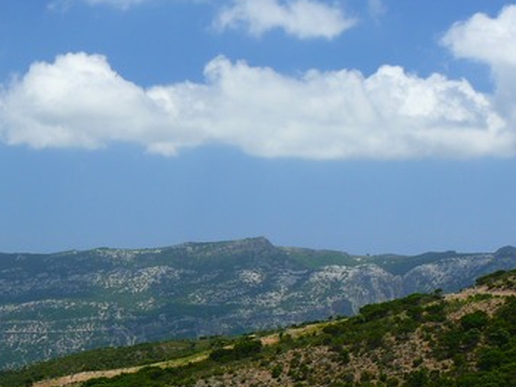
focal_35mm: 75
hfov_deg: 24.6
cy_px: 269
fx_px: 1117
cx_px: -18
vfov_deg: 19.5
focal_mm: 7.4
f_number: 5
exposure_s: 1/250
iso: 100
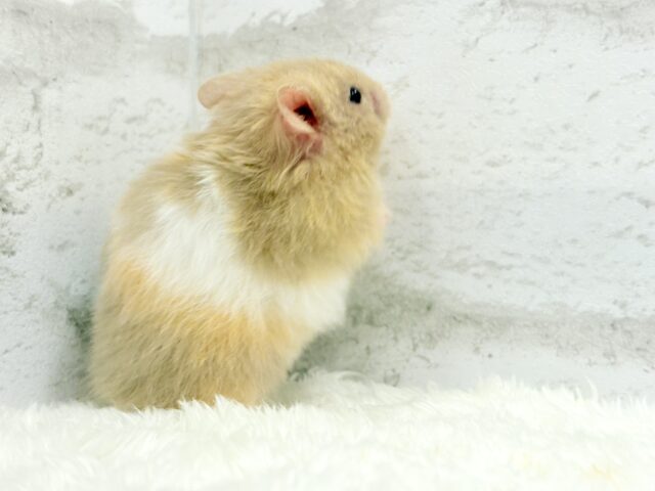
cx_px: 328
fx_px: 984
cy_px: 246
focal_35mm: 52
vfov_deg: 28.0
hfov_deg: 36.8
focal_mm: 5.96
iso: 80
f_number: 1.6
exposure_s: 1/100
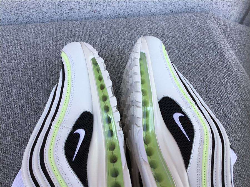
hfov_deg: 58.4
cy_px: 94
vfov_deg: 45.4
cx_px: 125
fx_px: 224
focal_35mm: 31
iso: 25
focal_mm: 3.3
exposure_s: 1/270
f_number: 2.4
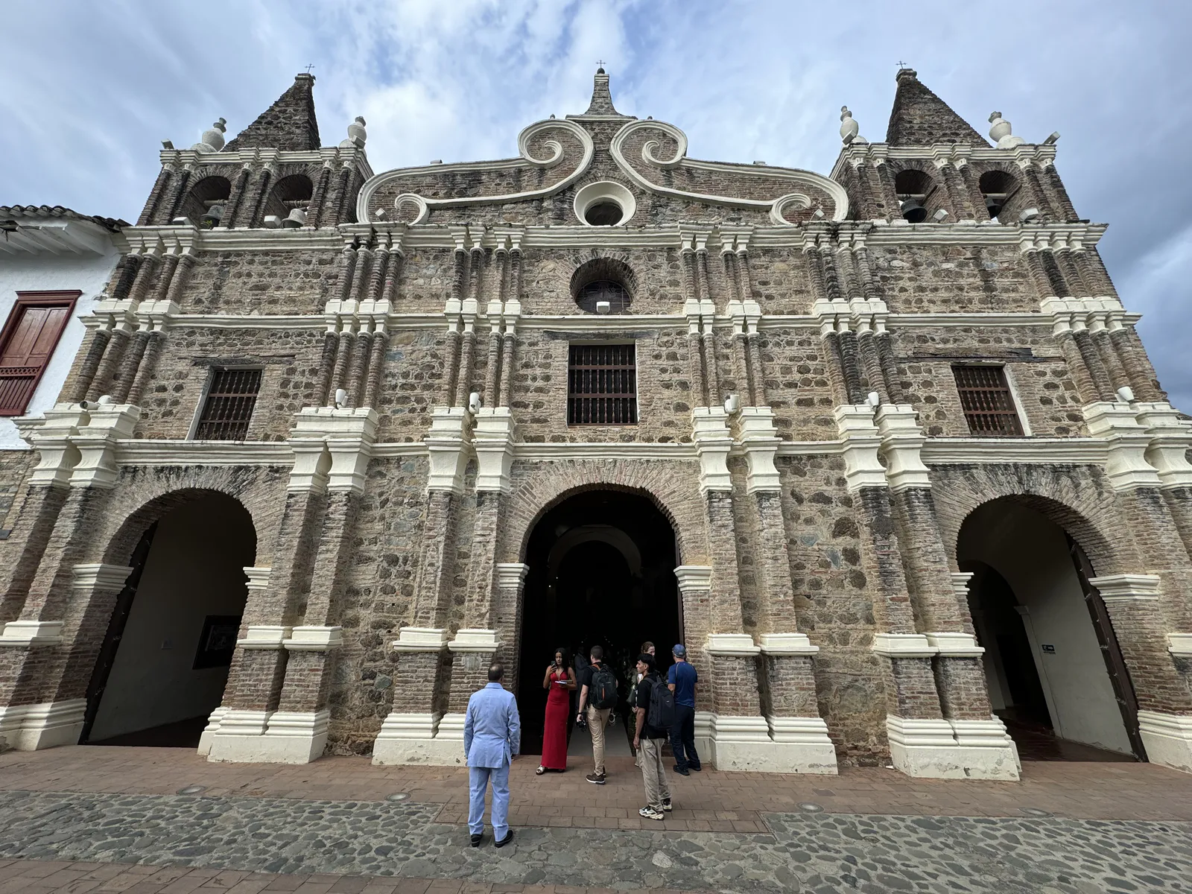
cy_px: 447
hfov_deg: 102.1
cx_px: 596
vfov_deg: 85.7
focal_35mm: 14
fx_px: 482
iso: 40
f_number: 2.2
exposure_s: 1/518
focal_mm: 2.22
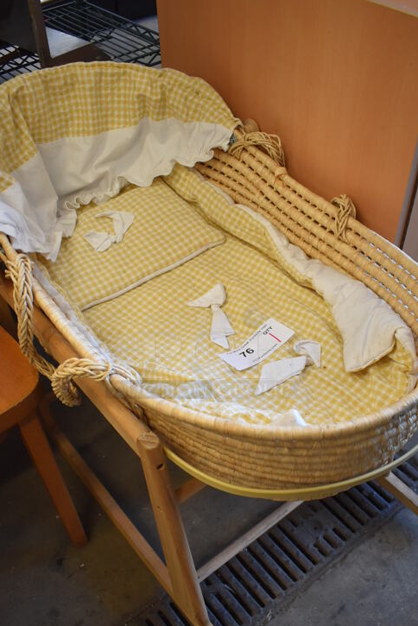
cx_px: 202
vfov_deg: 55.6
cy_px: 354
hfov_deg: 38.9
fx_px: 592
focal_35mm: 34
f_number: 3.5
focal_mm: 18
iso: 900
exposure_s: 1/125
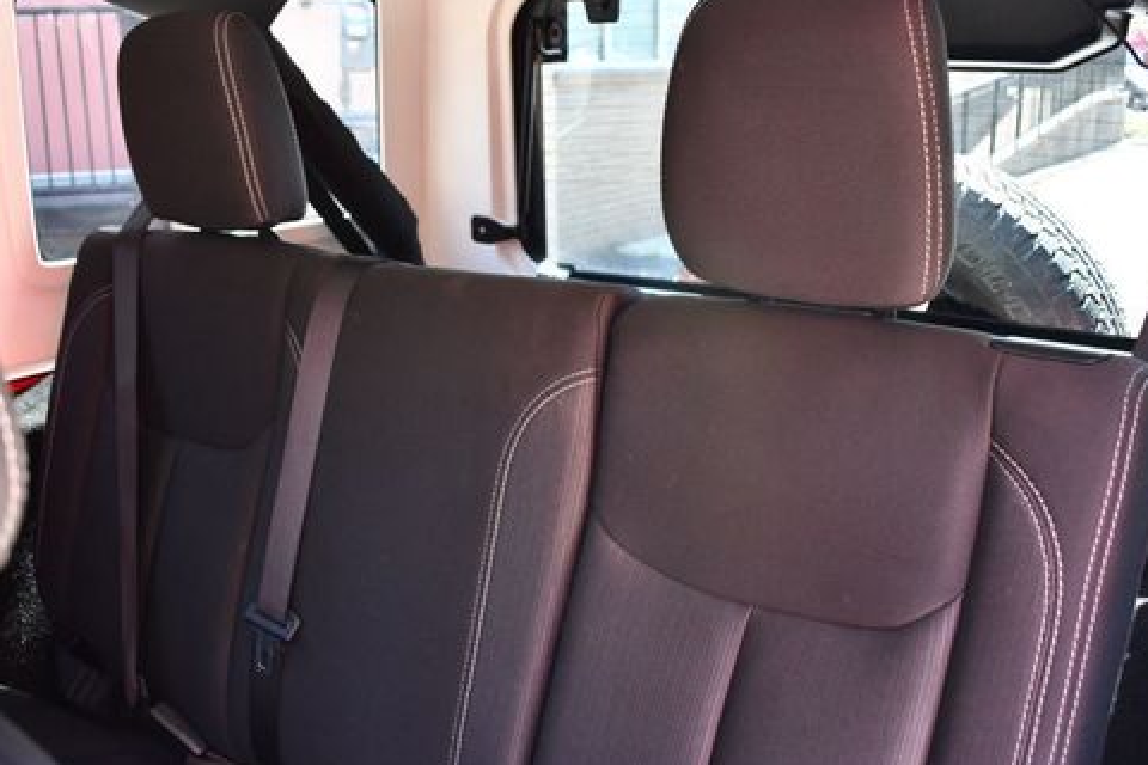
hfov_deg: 53.1
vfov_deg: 36.8
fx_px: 1148
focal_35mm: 36
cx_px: 572
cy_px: 423
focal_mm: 18
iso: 1800
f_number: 3.5
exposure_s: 1/125
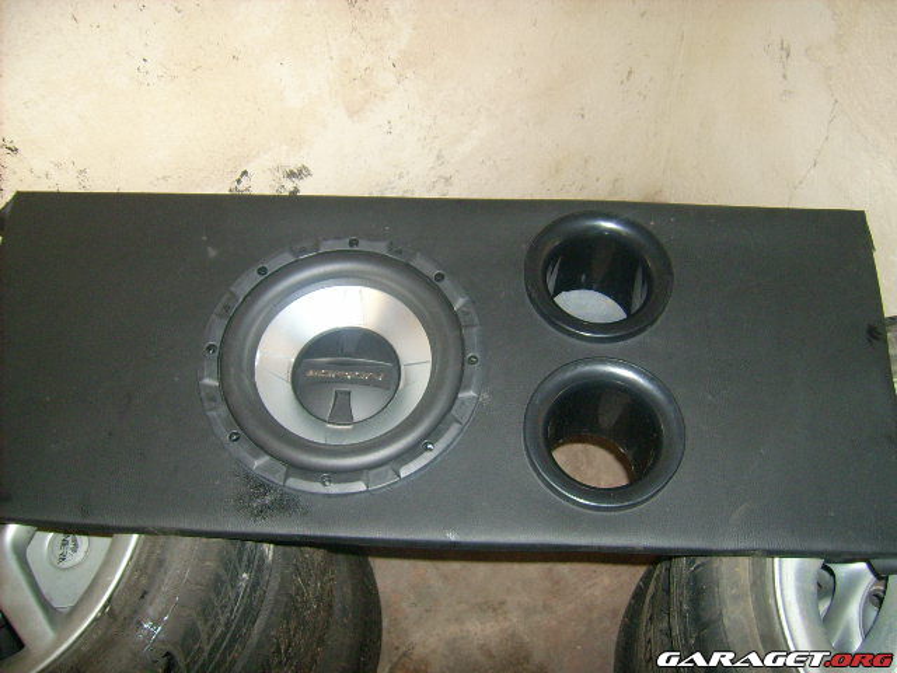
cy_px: 336
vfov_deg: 40.7
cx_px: 448
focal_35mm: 35
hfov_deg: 52.6
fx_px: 907
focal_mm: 5.95
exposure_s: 1/60
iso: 100
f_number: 2.8
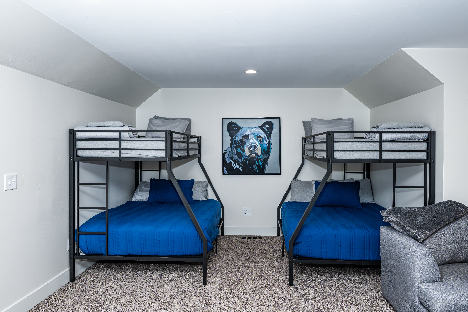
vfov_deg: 56.1
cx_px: 234
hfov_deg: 77.3
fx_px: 292
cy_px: 156
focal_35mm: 22
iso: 400
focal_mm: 22.5
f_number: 10
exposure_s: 1/60
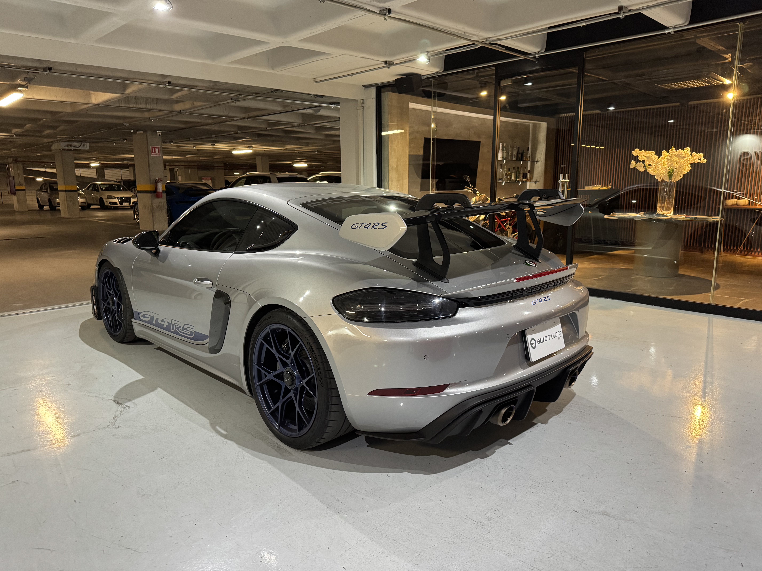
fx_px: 528
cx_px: 381
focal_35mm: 24
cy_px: 286
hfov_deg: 71.6
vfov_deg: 56.8
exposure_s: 1/60
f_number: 1.78
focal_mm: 6.76
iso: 500
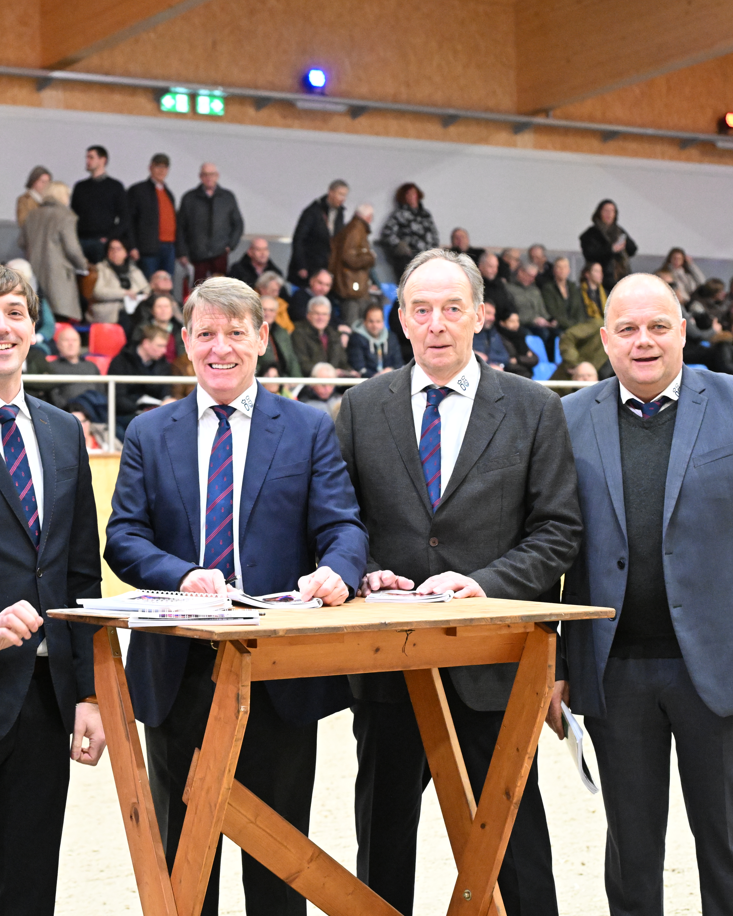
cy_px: 462
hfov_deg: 20.6
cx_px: 259
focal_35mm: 74
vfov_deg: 25.7
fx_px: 2007
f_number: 4
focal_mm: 52
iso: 8000
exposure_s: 1/400
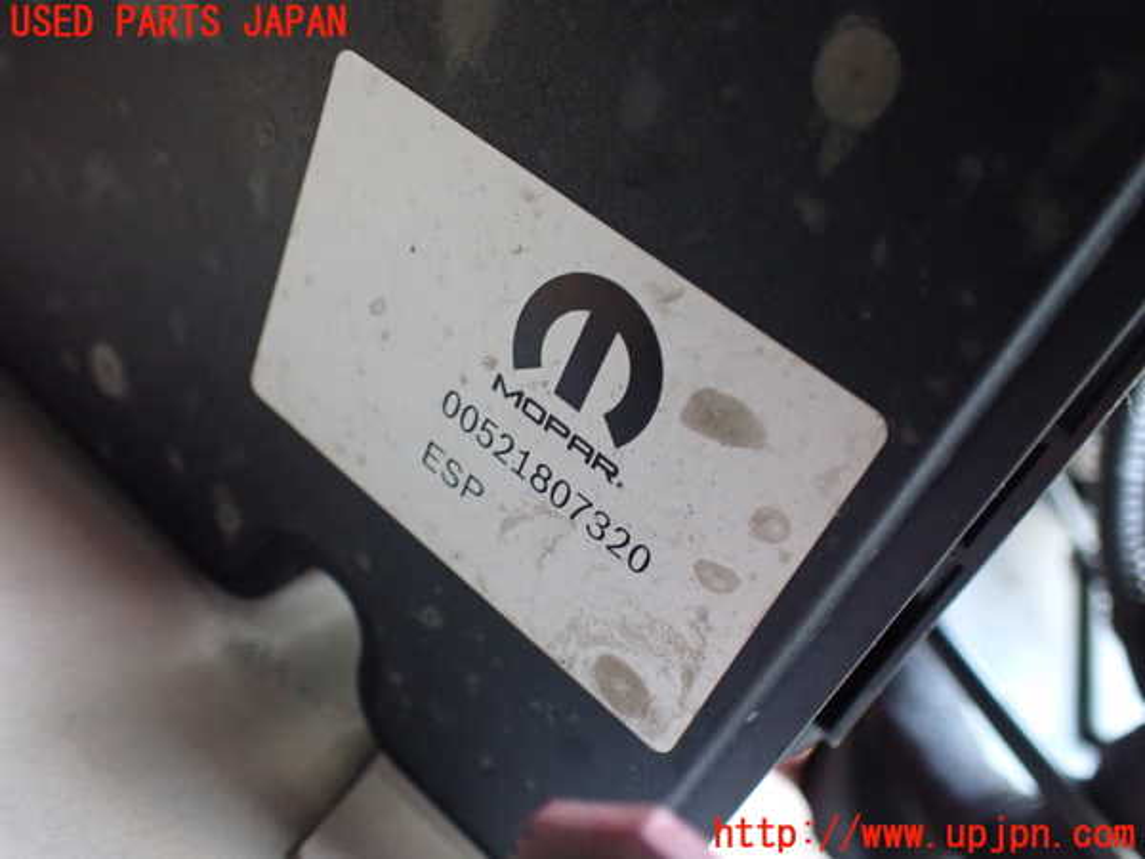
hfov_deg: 60.0
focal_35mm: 30
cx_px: 572
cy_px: 430
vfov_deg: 46.8
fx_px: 992
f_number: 2.3
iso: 800
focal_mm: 5.4
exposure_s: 1/60
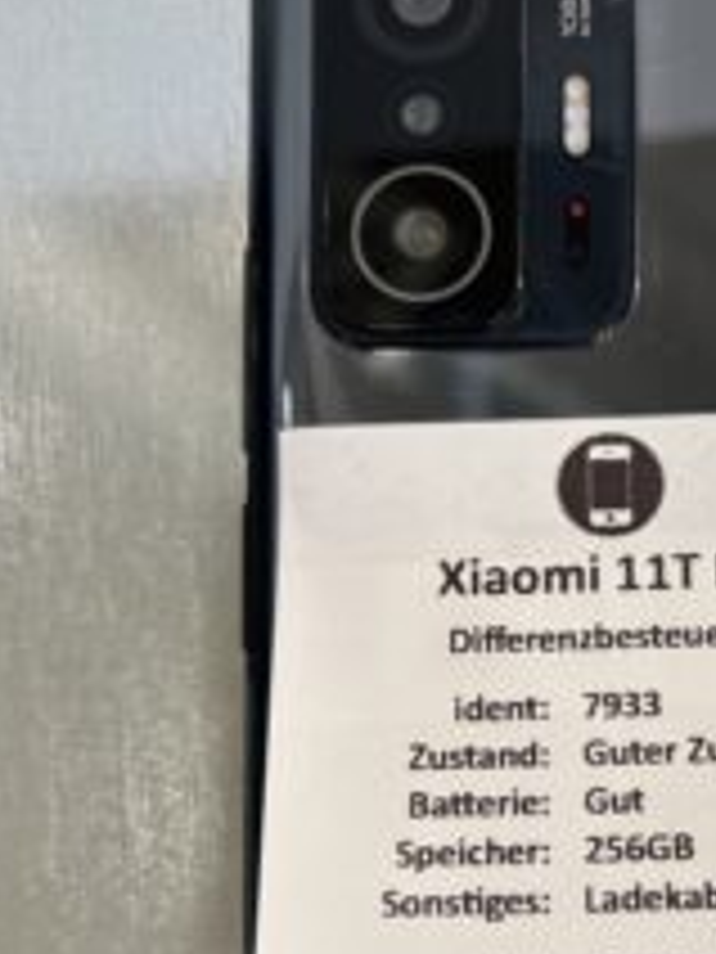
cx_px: 617
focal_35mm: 49
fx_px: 1351
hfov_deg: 28.7
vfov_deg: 37.9
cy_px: 720
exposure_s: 1/100
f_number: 1.5
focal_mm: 5.7
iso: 100
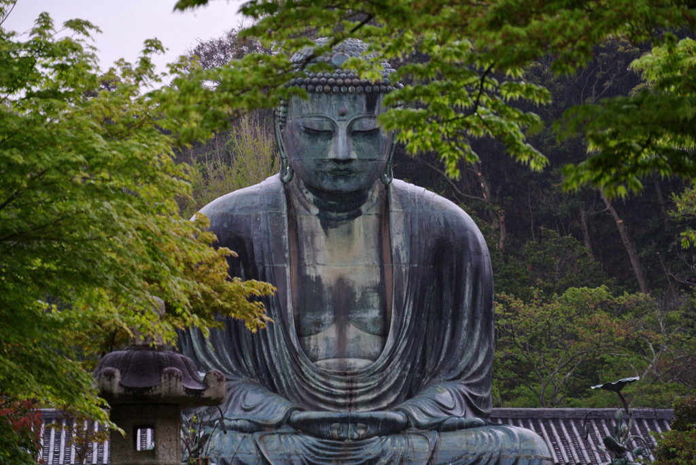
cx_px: 348
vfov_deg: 8.3
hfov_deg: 12.4
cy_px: 232
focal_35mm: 166
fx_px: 3212
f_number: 4.5
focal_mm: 61.6
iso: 200
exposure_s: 1/125
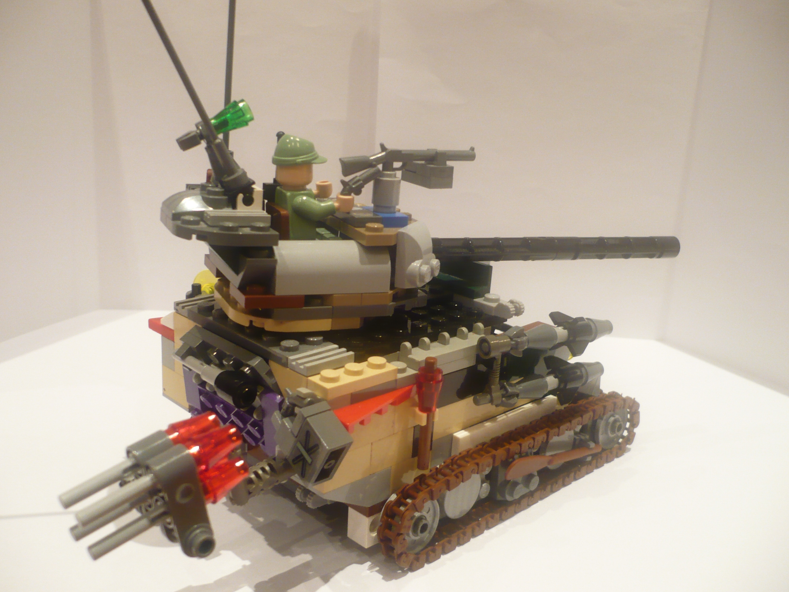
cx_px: 386
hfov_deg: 51.4
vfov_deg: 39.7
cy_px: 304
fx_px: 821
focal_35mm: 36
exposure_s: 1/8
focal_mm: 5.8
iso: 200
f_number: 2.8
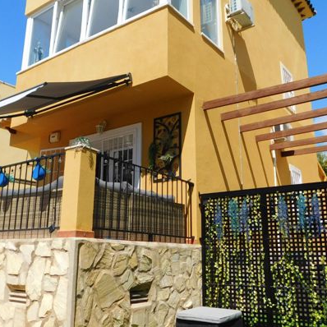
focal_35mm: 36
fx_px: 385
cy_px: 150
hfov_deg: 46.0
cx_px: 160
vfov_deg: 46.0
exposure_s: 1/500
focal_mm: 4
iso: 125
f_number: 6
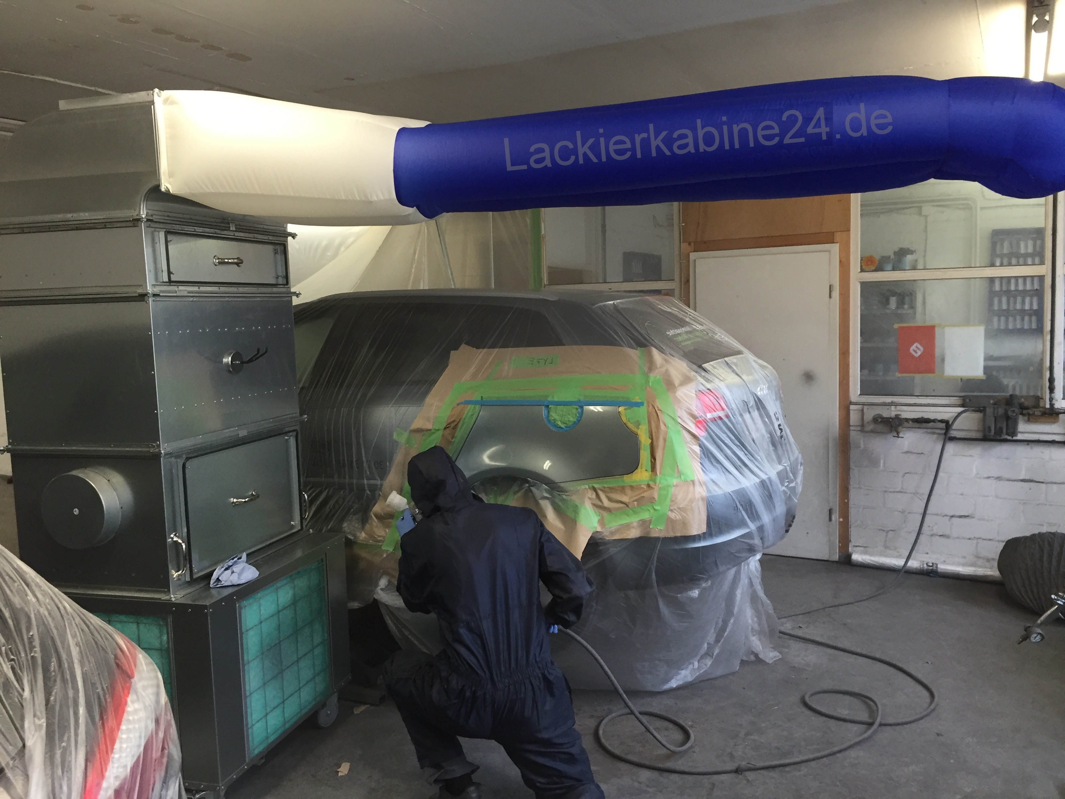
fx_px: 892
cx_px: 532
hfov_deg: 61.7
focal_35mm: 29
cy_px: 400
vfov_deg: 48.2
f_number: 2.2
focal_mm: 4.15
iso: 80
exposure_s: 1/33
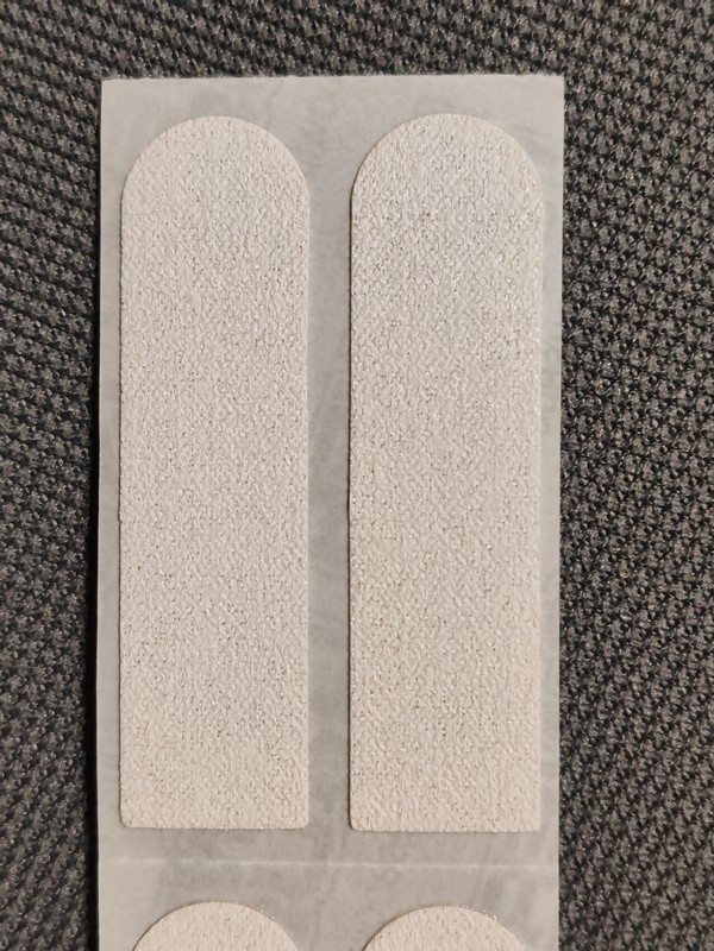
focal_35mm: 54
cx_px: 357
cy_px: 476
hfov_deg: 27.0
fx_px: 1485
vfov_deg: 35.5
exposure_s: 1/50
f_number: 1.9
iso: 2000
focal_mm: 6.12
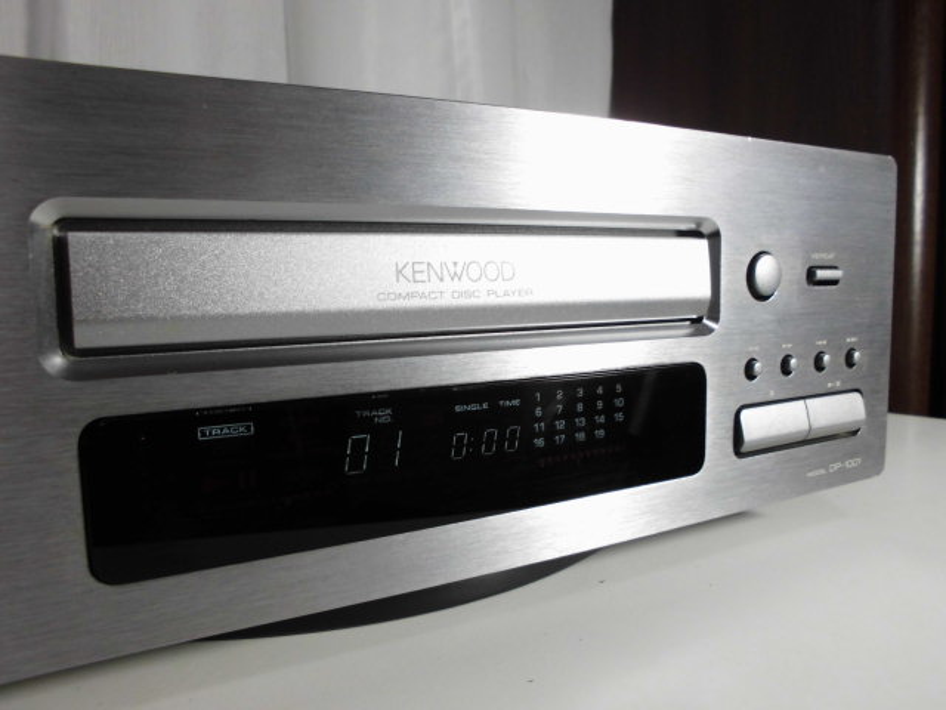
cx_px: 473
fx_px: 711
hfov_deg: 67.3
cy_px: 355
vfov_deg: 53.1
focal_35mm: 26
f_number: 3.5
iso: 100
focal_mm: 4.6
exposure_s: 1/13
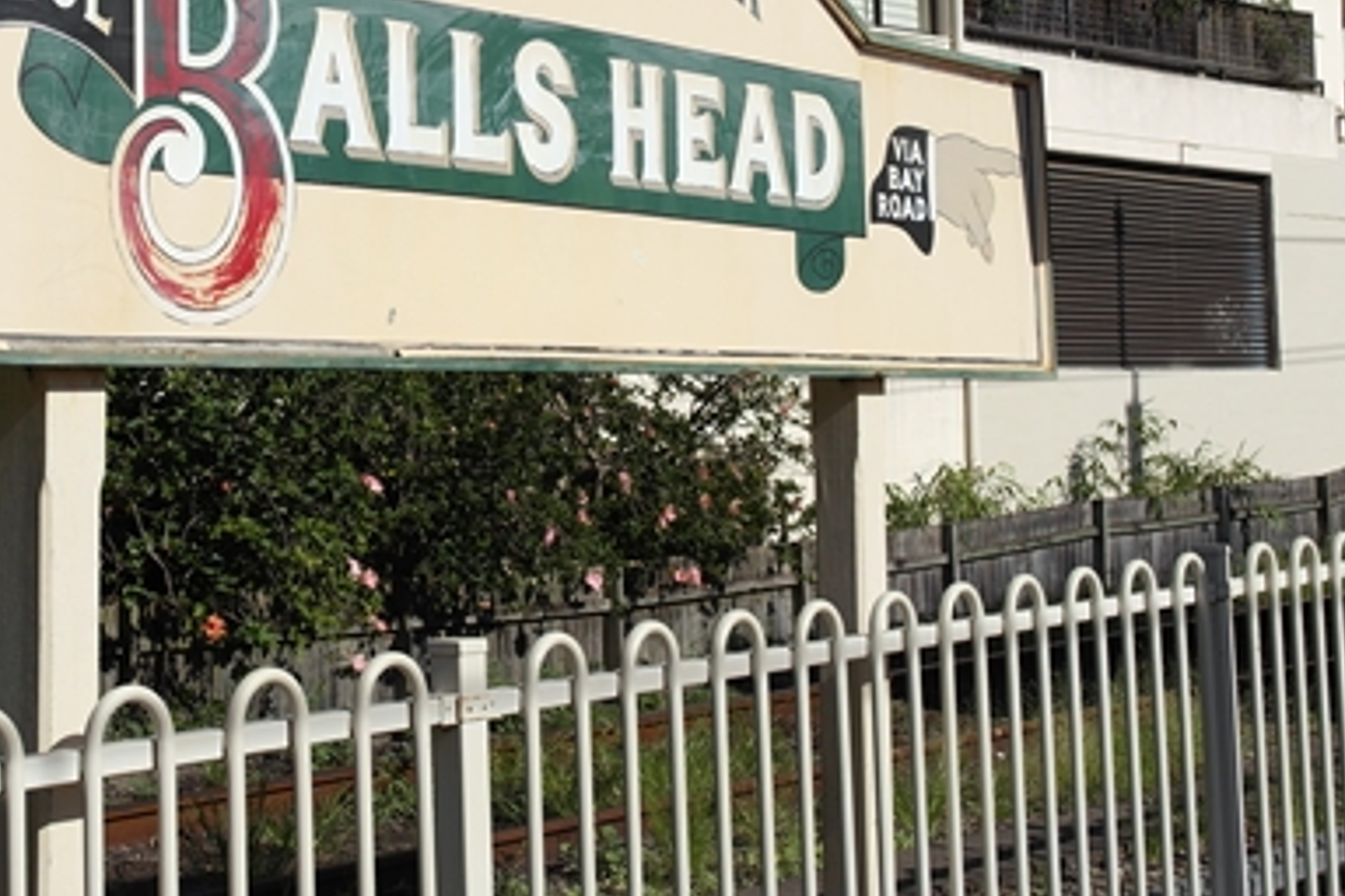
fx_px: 2727
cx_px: 340
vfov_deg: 18.5
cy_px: 145
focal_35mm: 73
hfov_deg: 27.3
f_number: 8
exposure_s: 1/500
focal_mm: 26
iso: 100
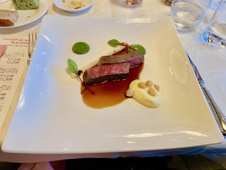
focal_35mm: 26
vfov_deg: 53.1
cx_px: 113
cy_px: 85
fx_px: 170
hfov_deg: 67.3
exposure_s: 1/40
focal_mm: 4.25
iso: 320
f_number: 1.8
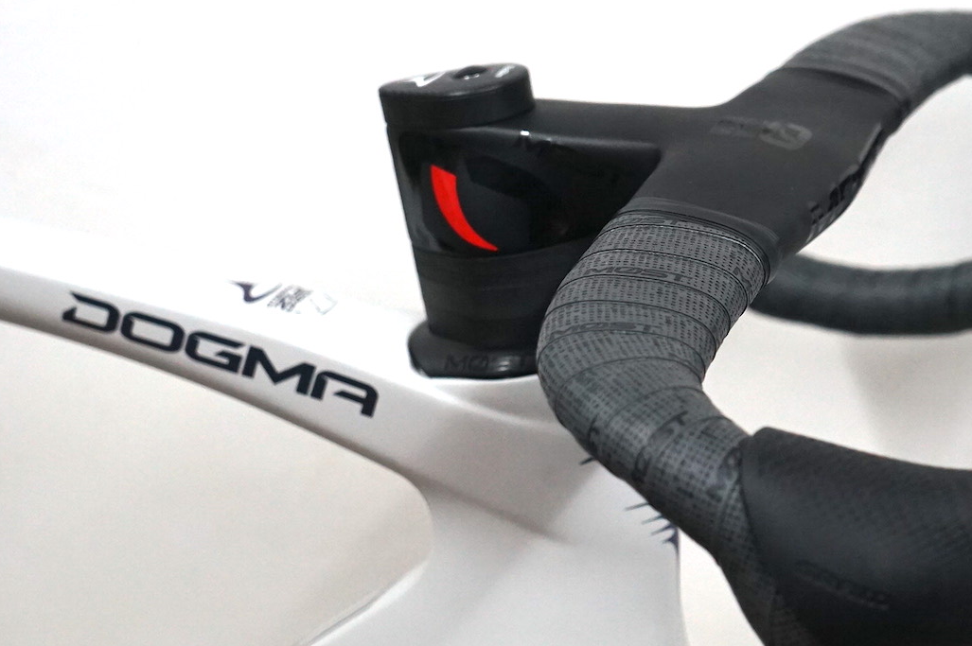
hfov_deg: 22.1
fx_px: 2482
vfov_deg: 14.8
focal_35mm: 92
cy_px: 431
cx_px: 653
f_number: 4.5
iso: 1600
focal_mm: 42
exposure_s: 1/160
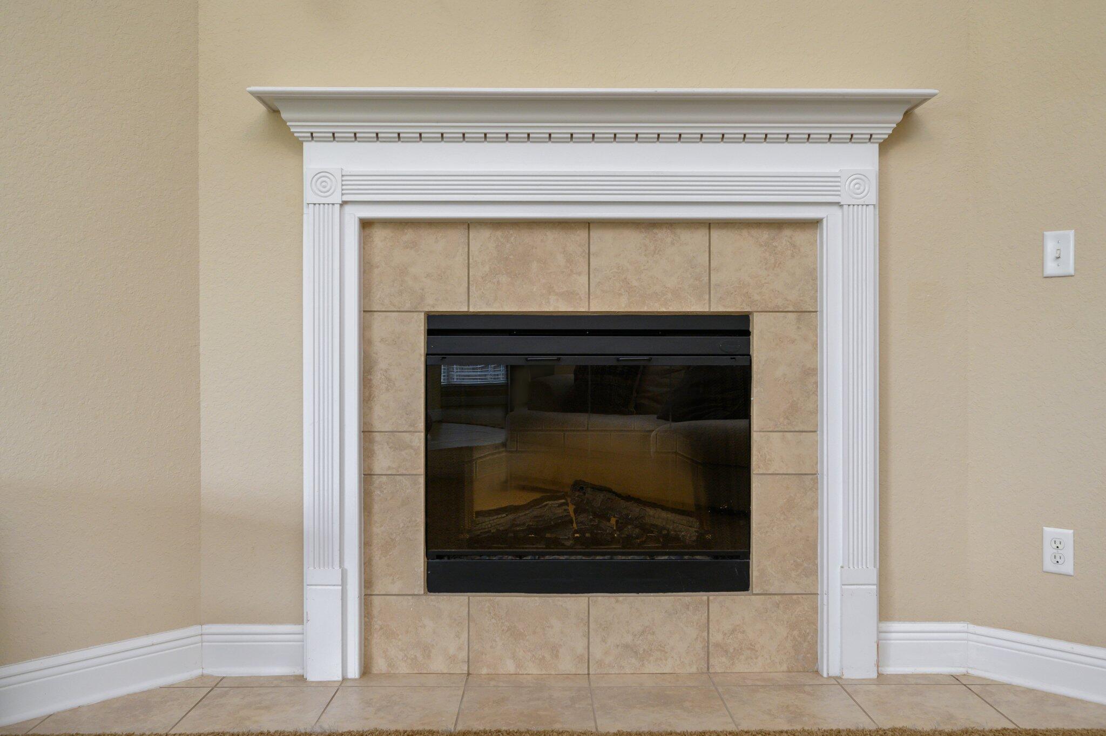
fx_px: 921
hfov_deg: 62.0
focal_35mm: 30
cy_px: 368
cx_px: 553
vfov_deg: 43.5
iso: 320
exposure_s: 1/30
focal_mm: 30
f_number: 9
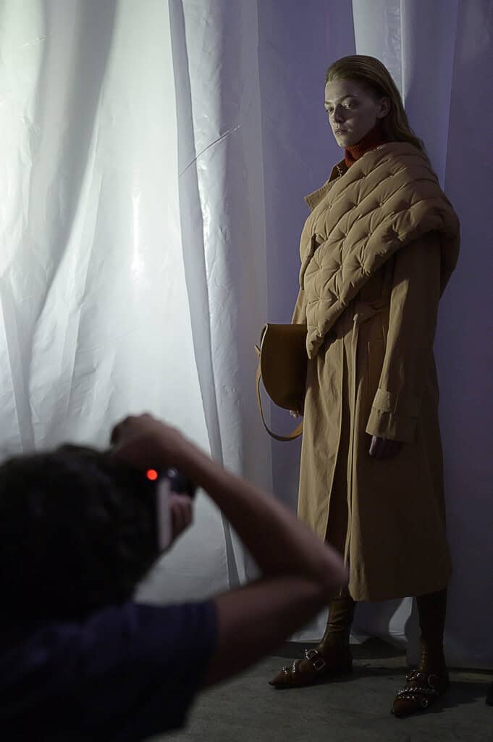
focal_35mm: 35
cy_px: 371
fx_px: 720
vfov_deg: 54.5
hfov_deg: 37.8
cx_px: 246
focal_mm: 35
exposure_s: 1/8000
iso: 500
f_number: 1.4
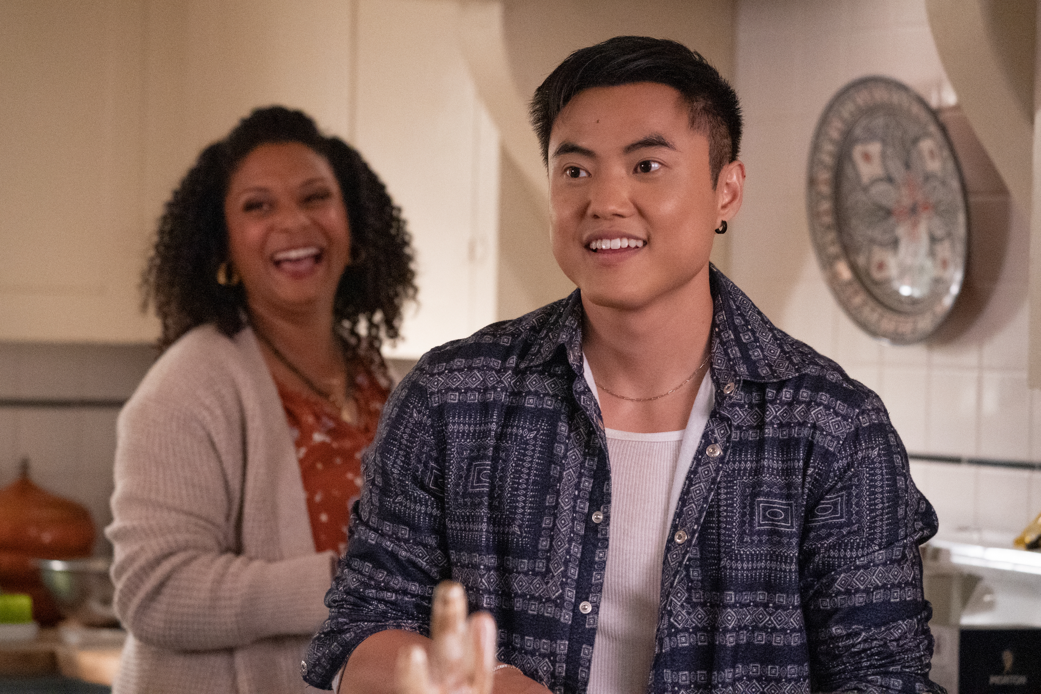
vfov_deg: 8.9
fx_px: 4453
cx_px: 520
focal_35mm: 154
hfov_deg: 13.3
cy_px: 347
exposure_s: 1/80
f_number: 5.6
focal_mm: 154
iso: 20000
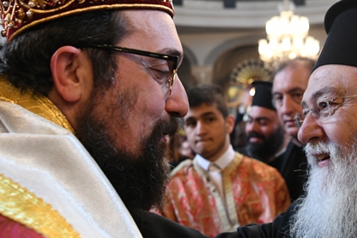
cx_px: 226
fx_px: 486
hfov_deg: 40.0
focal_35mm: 49
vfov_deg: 27.4
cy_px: 80
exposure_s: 1/100
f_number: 3.5
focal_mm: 24
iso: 3200
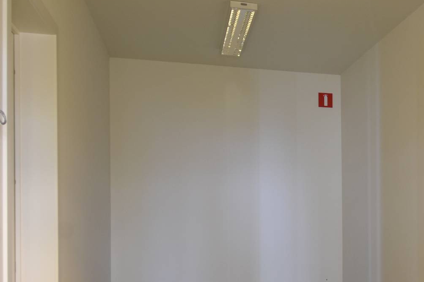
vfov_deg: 28.8
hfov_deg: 40.2
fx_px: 542
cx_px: 365
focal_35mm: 46
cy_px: 212
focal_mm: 12
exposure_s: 1/1.3
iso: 200
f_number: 7.1
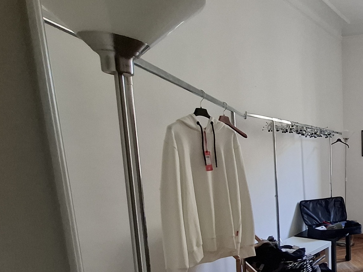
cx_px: 380
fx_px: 304
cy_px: 205
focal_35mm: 29
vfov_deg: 46.5
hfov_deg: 48.1
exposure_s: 1/33
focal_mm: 1.74
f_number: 2.2
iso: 200
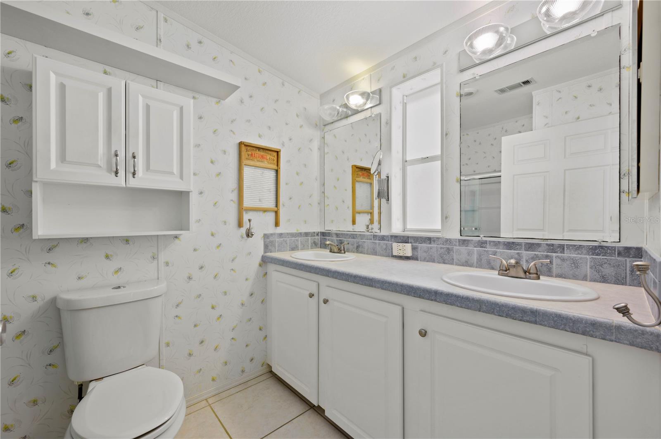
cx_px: 330
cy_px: 220
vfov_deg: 81.1
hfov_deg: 104.3
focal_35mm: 14
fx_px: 257
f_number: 9
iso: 320
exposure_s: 1/1.67
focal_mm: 14
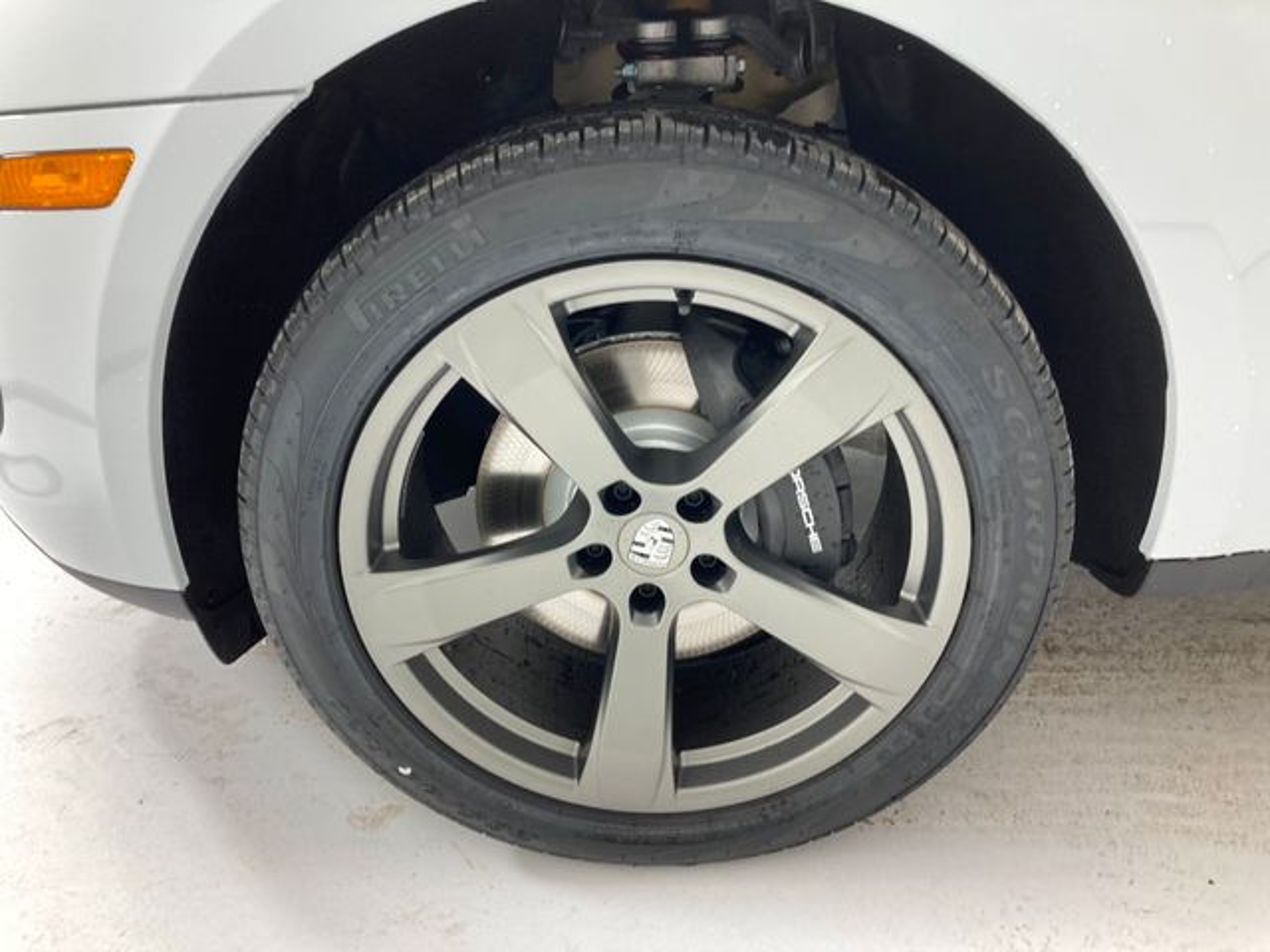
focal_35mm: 28
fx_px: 1027
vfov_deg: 49.7
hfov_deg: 63.4
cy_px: 476
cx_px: 635
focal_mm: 3.99
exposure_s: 1/120
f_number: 1.8
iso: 40
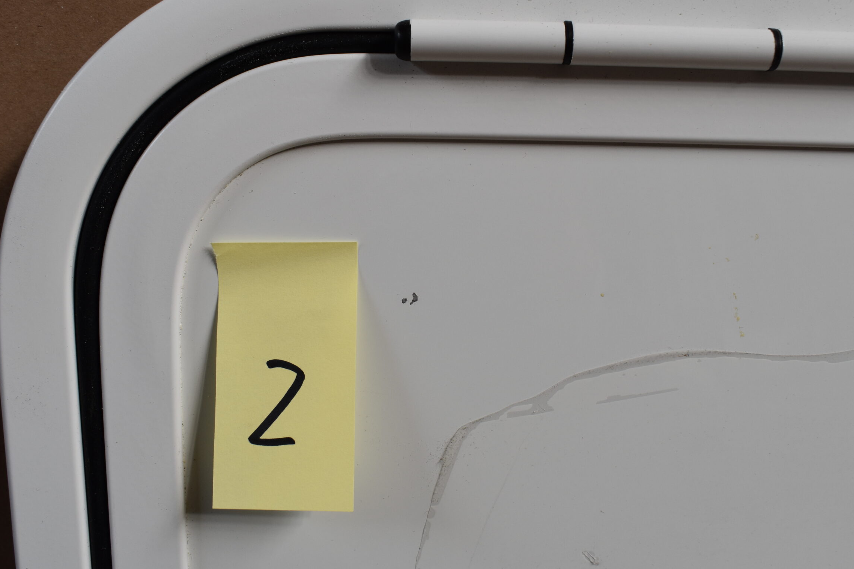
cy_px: 279
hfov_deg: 50.0
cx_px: 438
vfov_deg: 34.6
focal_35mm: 39
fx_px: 915
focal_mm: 23
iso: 280
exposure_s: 1/60
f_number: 8
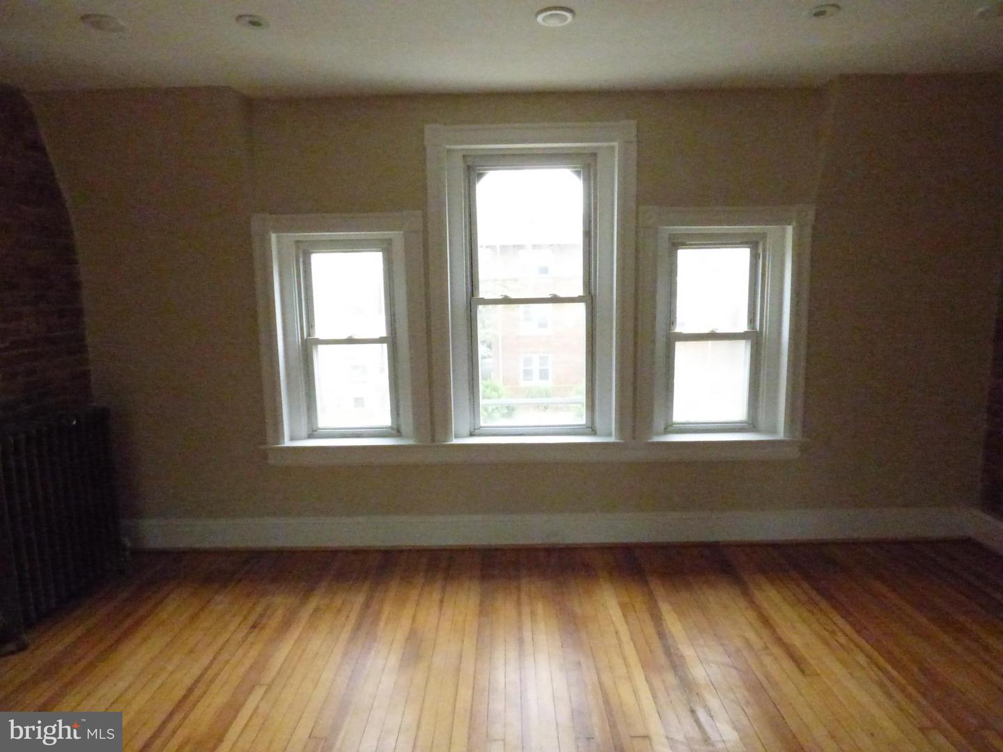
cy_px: 376
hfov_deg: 81.7
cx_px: 502
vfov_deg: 66.0
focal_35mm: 20
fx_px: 580
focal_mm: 3.58
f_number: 6.3
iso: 3200
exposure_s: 1/640
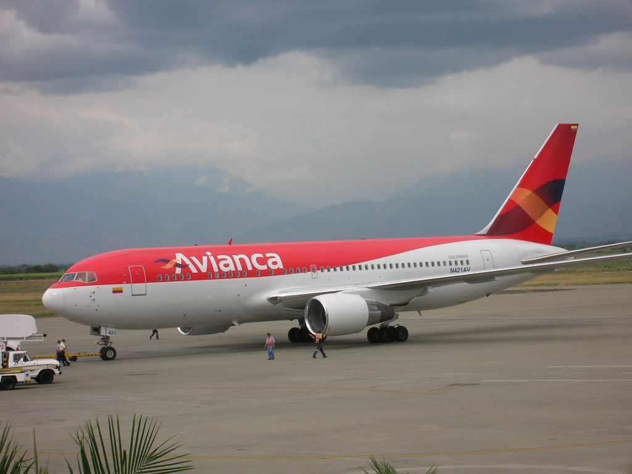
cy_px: 237
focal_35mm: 102
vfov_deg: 14.5
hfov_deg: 19.3
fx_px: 1862
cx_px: 316
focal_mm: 17.1
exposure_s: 1/130
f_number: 8.2
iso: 50
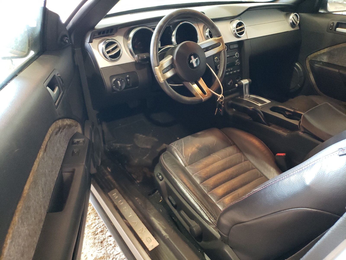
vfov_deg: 53.1
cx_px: 173
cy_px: 130
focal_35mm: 26
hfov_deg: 67.3
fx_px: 260
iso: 393
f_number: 1.5
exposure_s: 1/30
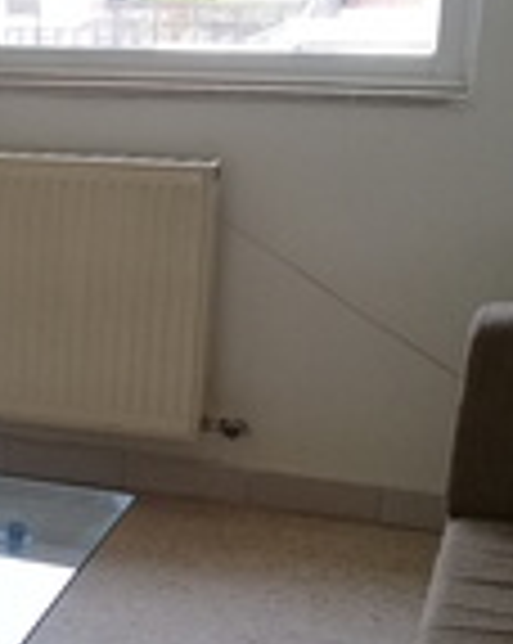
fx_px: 1845
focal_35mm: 97
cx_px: -434
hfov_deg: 13.9
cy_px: 385
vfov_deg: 19.8
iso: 50
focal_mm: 3.3
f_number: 2.2
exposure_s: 1/100
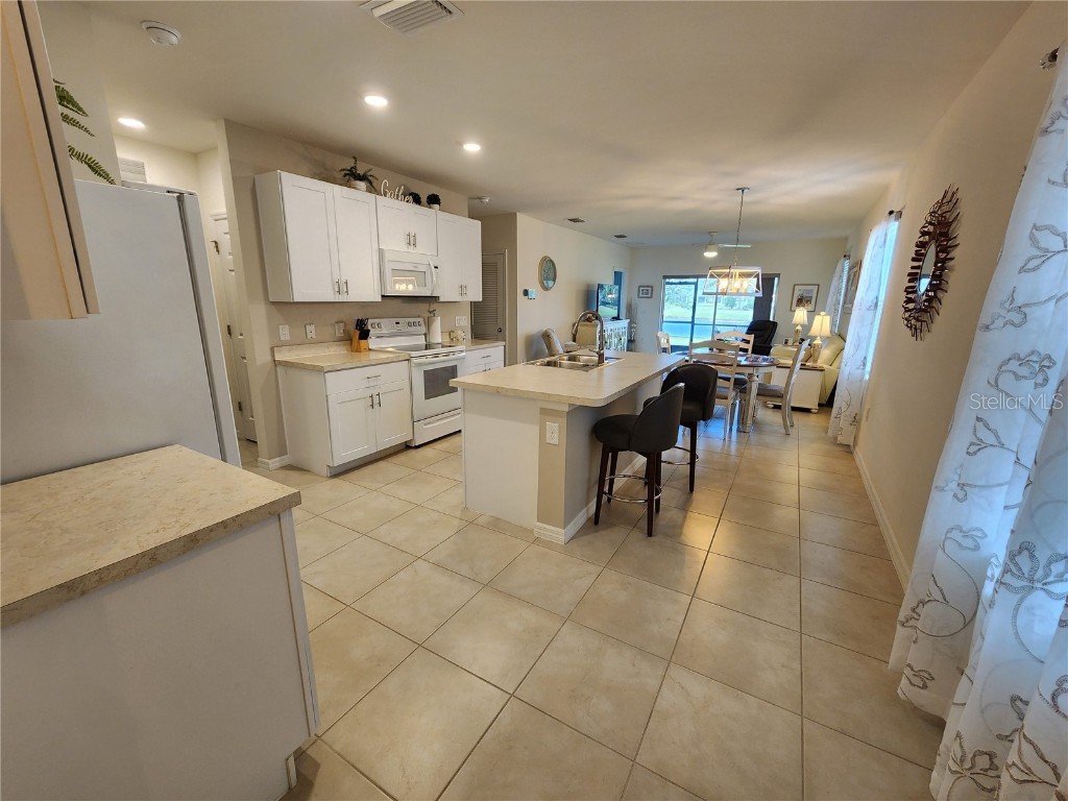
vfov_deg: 89.9
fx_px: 401
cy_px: 400
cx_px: 534
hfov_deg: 106.2
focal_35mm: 13
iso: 200
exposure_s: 1/60
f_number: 2.2
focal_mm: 2.2
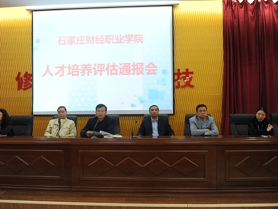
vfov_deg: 51.4
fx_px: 217
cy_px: 107
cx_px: 129
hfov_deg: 65.2
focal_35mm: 27
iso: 800
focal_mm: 24
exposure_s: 1/40
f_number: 2.8
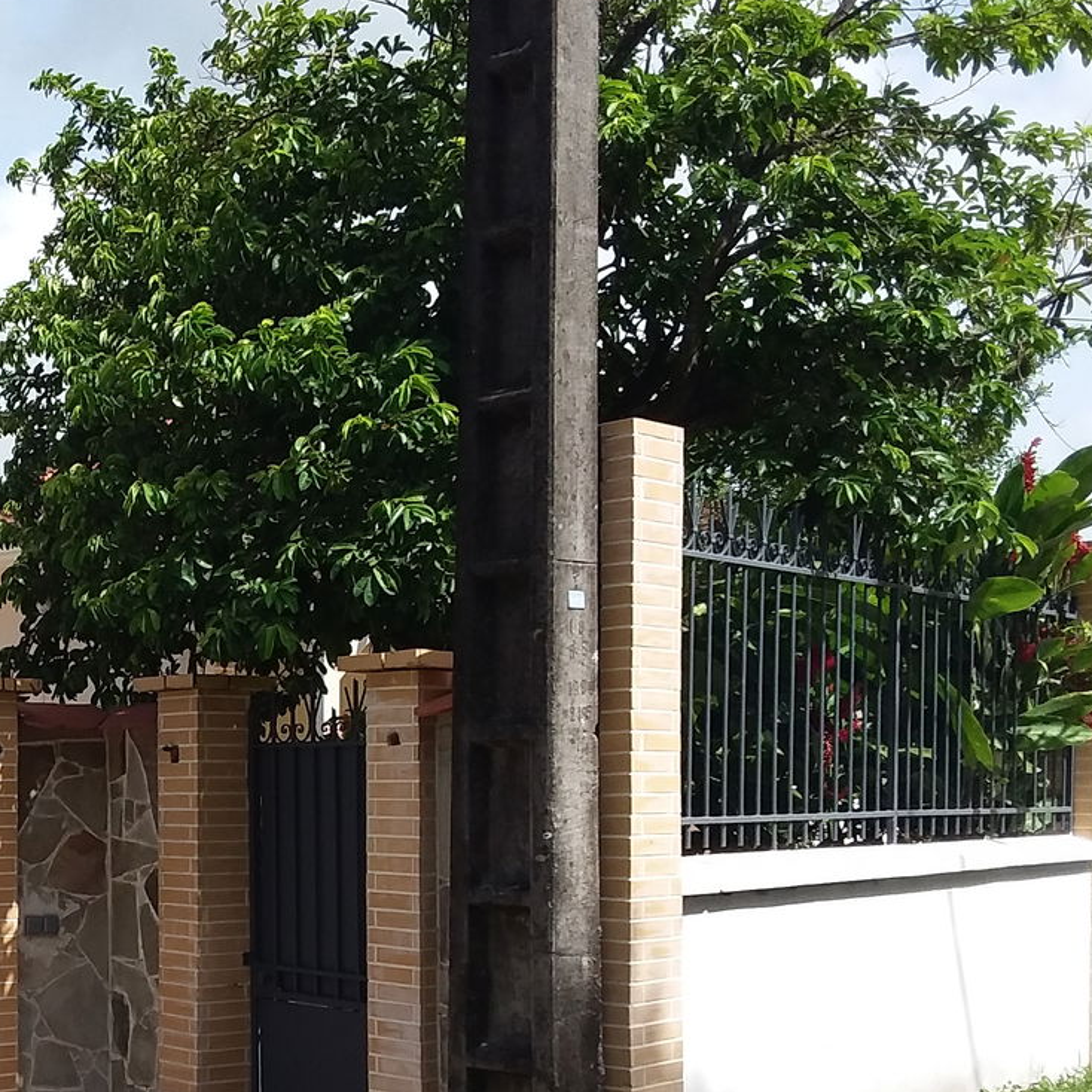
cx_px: 48
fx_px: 1856
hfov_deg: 30.8
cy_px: 847
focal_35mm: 52
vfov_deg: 32.1
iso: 40
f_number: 1.9
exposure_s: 1/1203
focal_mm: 2.91
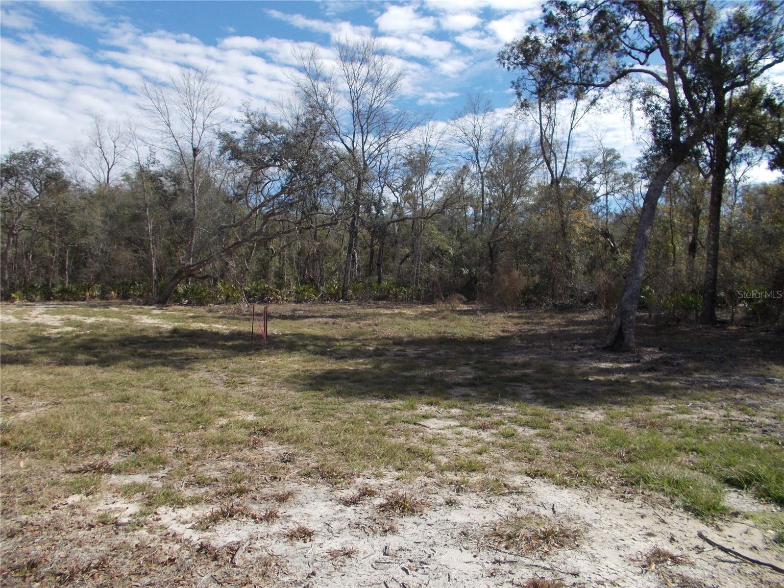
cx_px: 392
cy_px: 294
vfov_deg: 53.1
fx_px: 589
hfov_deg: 67.3
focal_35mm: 26
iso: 80
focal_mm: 4.6
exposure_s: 1/160
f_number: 8
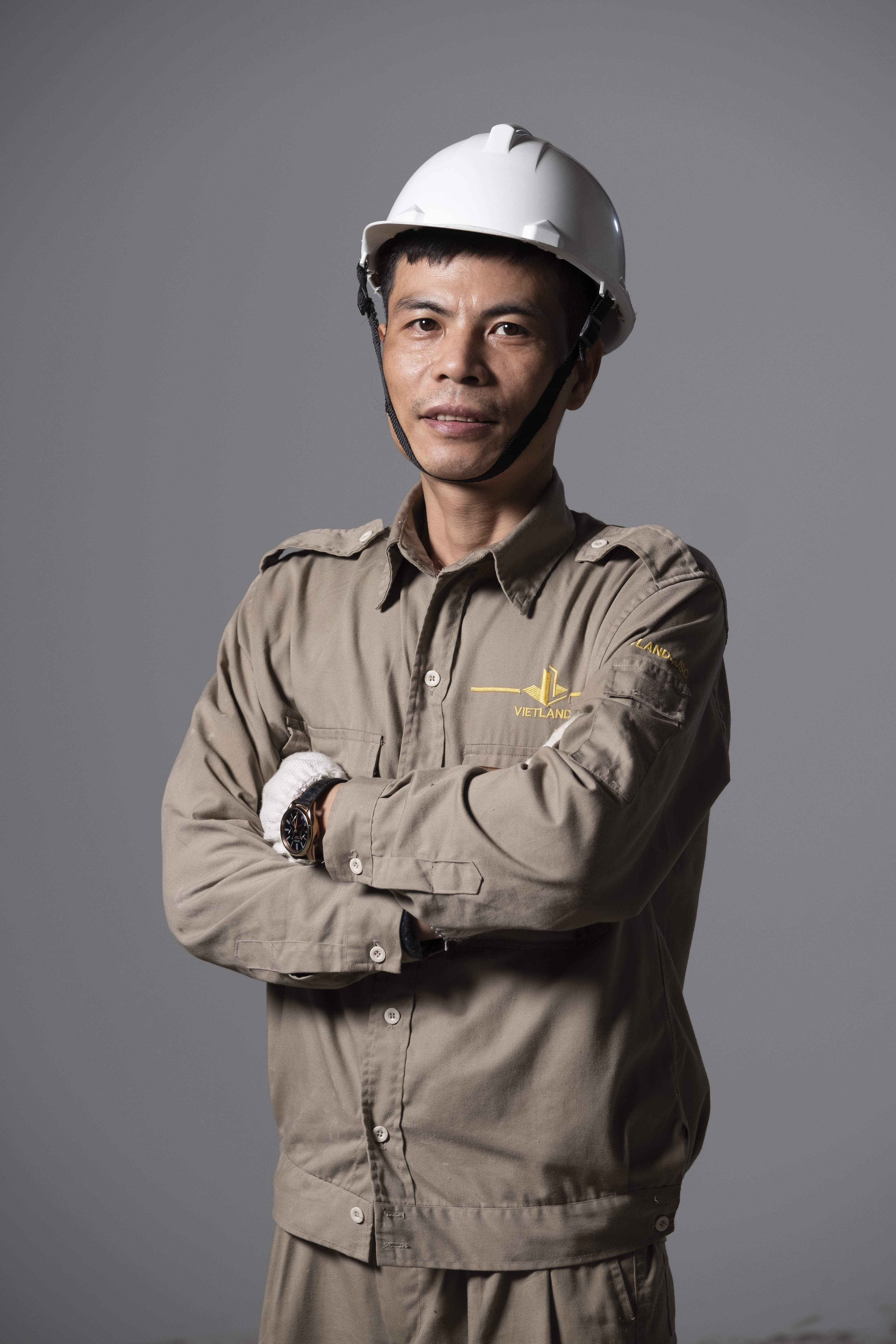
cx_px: 448
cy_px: 672
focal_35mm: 136
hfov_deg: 10.1
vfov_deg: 15.1
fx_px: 5077
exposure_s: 1/125
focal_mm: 90.6
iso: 200
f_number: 4
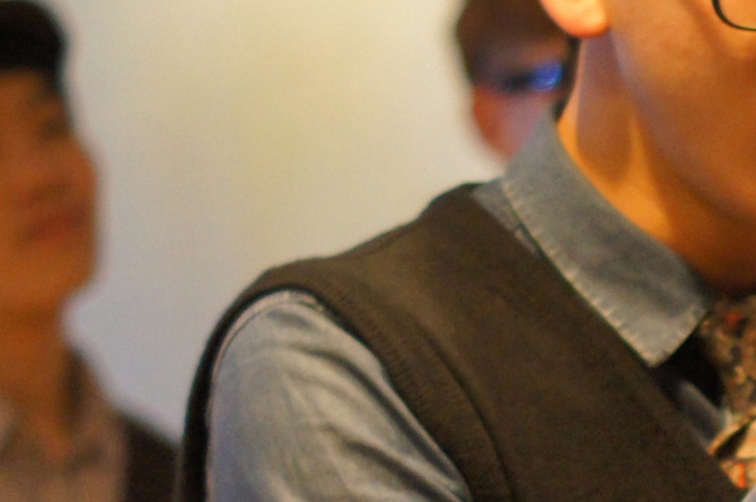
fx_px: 6251
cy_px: 566
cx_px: 854
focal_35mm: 298
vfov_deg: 4.6
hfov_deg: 6.9
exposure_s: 1/40
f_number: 2
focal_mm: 50
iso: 1600
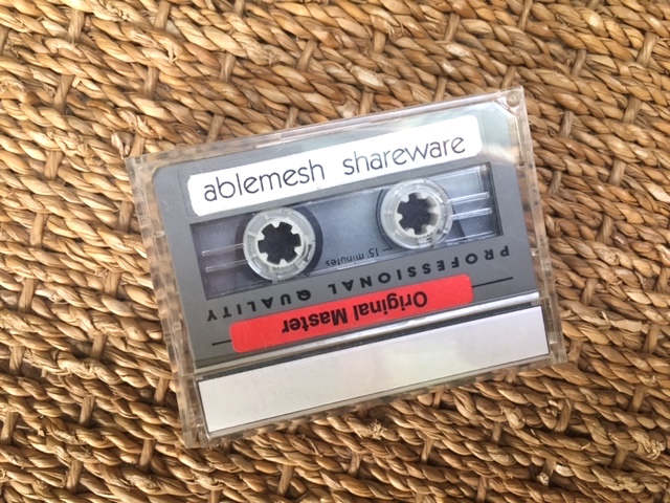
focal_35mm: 29
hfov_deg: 61.7
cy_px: 252
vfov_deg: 48.2
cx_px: 335
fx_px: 561
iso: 40
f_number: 2.2
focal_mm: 4.2
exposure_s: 1/33
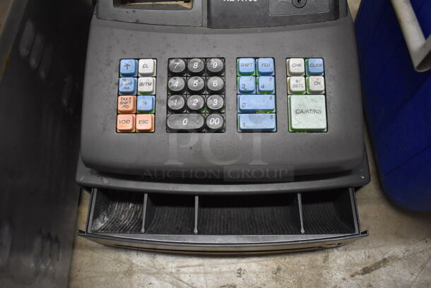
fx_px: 324
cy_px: 144
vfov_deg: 48.0
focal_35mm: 27
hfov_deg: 67.3
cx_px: 216
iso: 2800
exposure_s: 1/125
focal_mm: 18
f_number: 3.5
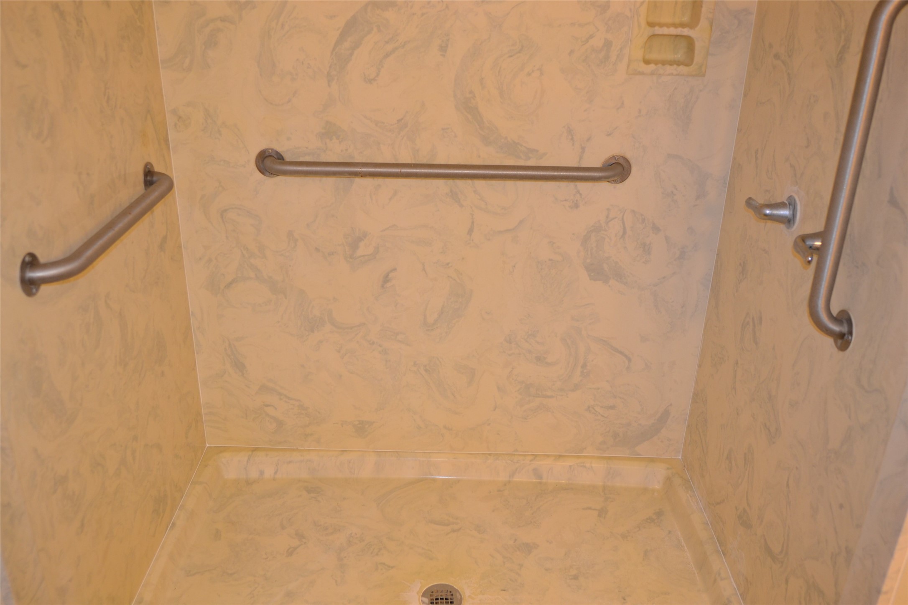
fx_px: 757
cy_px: 302
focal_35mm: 30
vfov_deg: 43.6
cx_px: 454
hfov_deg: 61.9
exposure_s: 1/60
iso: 400
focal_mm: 20
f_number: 2.2
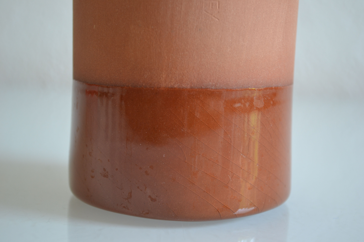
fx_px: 682
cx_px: 182
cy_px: 121
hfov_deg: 29.9
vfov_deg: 20.2
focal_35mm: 68
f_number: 5.3
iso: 400
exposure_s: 1/40
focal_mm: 45
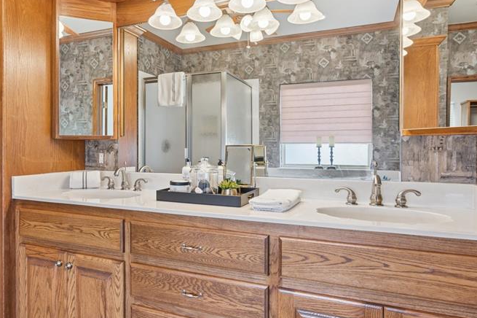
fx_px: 331
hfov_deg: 71.1
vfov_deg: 51.2
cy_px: 153
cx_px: 201
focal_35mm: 25
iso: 200
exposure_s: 1/20
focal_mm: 16
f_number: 7.1
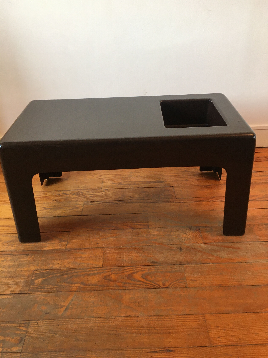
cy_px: 179
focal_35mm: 29
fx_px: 299
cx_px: 134
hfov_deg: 48.2
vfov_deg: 61.7
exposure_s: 1/33
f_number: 2.2
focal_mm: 4.15
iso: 40
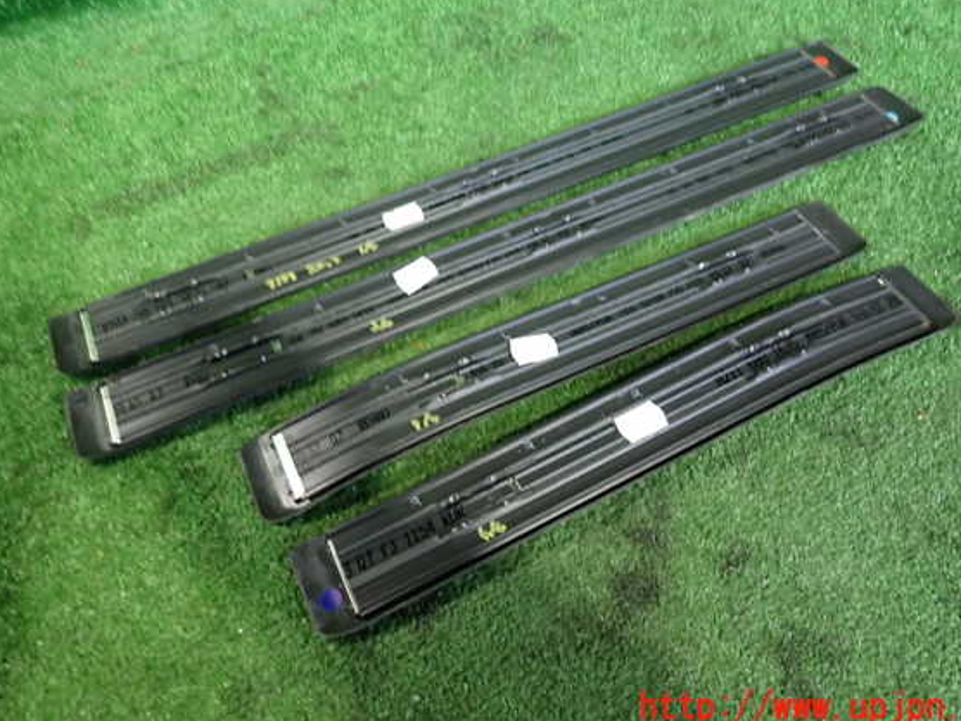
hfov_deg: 65.3
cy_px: 341
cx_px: 512
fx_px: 750
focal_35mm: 27
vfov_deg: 51.3
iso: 400
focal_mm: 4.5
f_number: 2
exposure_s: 1/30
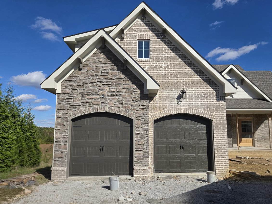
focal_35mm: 26
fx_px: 204
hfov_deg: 67.2
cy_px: 109
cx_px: 146
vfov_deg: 53.0
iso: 25
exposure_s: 1/5000
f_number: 1.8
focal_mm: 5.4
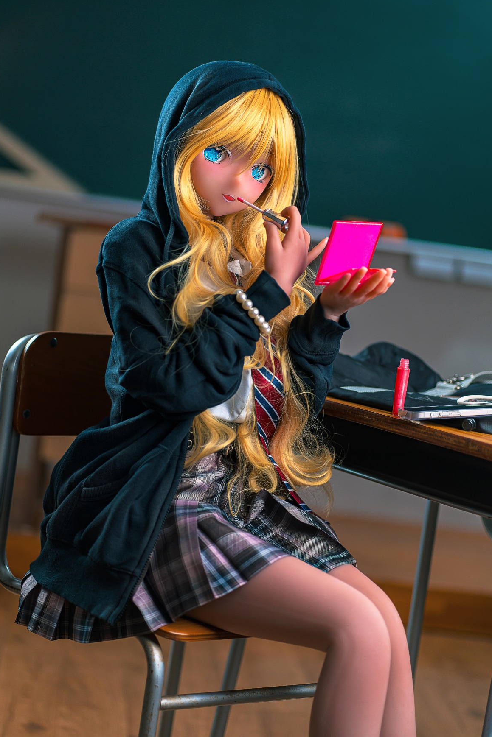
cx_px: 239
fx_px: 1803
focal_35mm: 88
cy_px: 373
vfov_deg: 23.1
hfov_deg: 15.5
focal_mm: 85
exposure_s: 1/100
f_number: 1.8
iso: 100
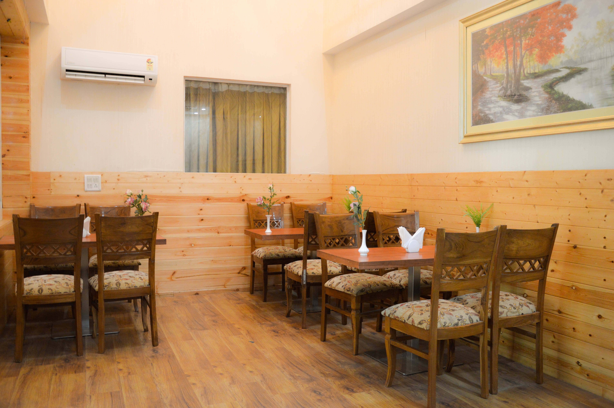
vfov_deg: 41.6
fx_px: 537
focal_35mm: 32
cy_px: 204
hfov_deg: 59.5
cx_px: 307
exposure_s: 1/15
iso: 900
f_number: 3.8
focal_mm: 21
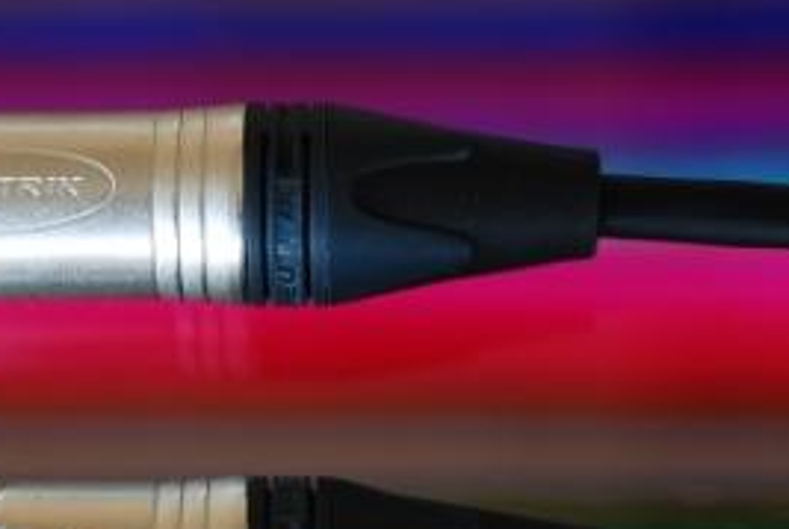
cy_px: 399
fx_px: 3315
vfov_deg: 9.1
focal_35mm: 151
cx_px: 290
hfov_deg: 13.6
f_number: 5.6
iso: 100
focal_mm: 60
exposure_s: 1/6
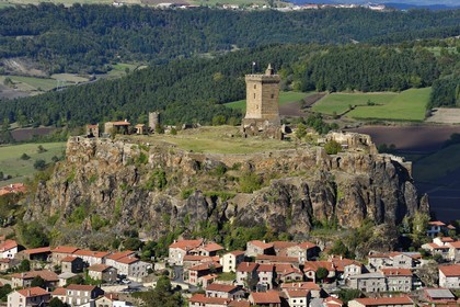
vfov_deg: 7.6
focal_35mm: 180
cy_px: 154
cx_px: 230
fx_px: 2300
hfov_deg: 11.4
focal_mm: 180
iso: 200
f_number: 11
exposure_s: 1/250
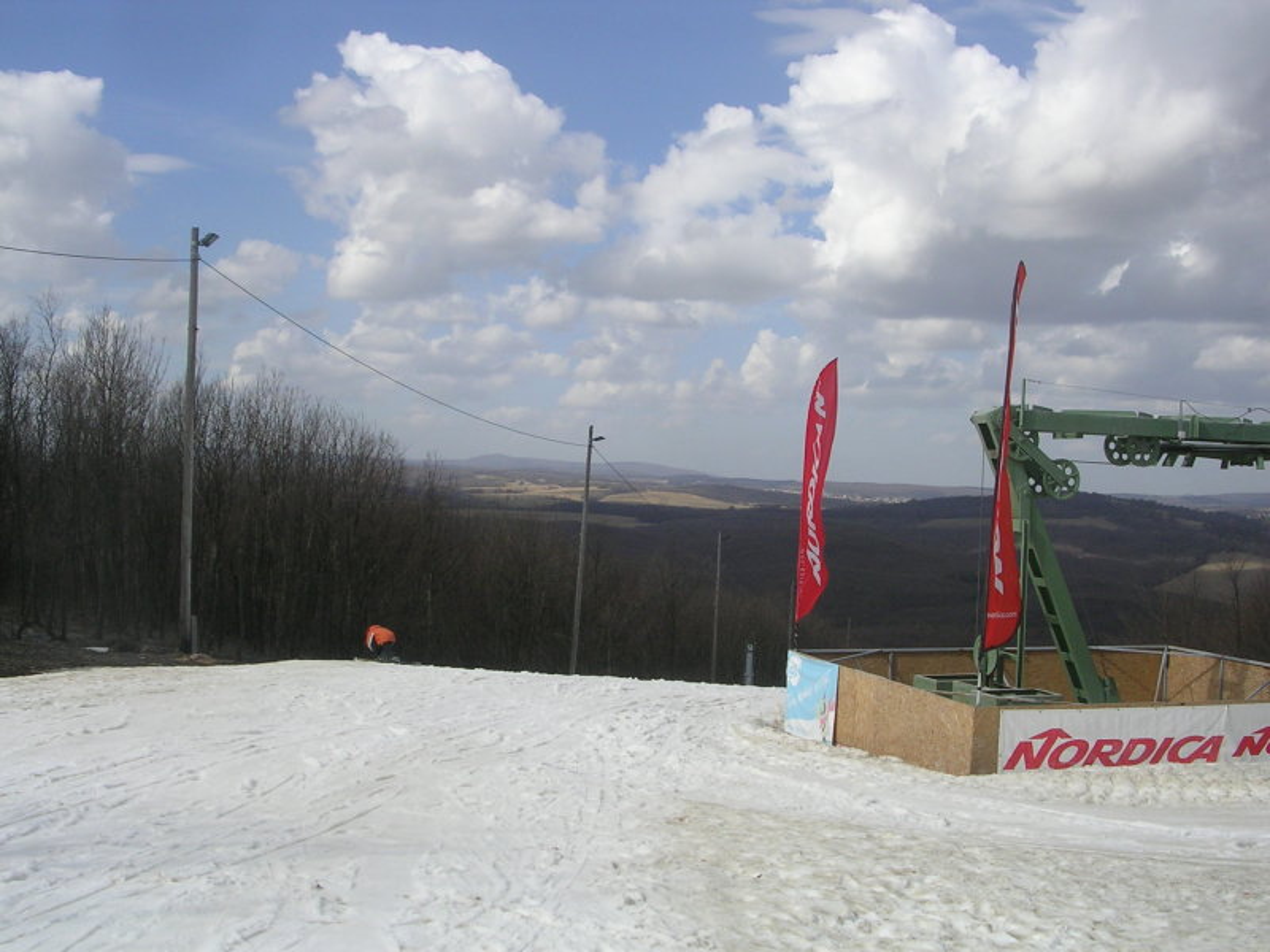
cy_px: 476
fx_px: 1394
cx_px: 635
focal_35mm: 38
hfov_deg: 49.0
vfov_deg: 37.7
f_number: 5.6
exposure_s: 1/424
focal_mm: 5.8
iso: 50
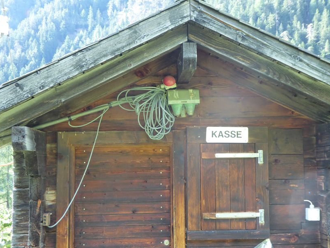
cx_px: 180
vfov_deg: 28.0
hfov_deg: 36.8
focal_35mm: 52
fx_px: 496
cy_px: 127
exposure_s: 1/60
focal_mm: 7.2
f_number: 3.8
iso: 250
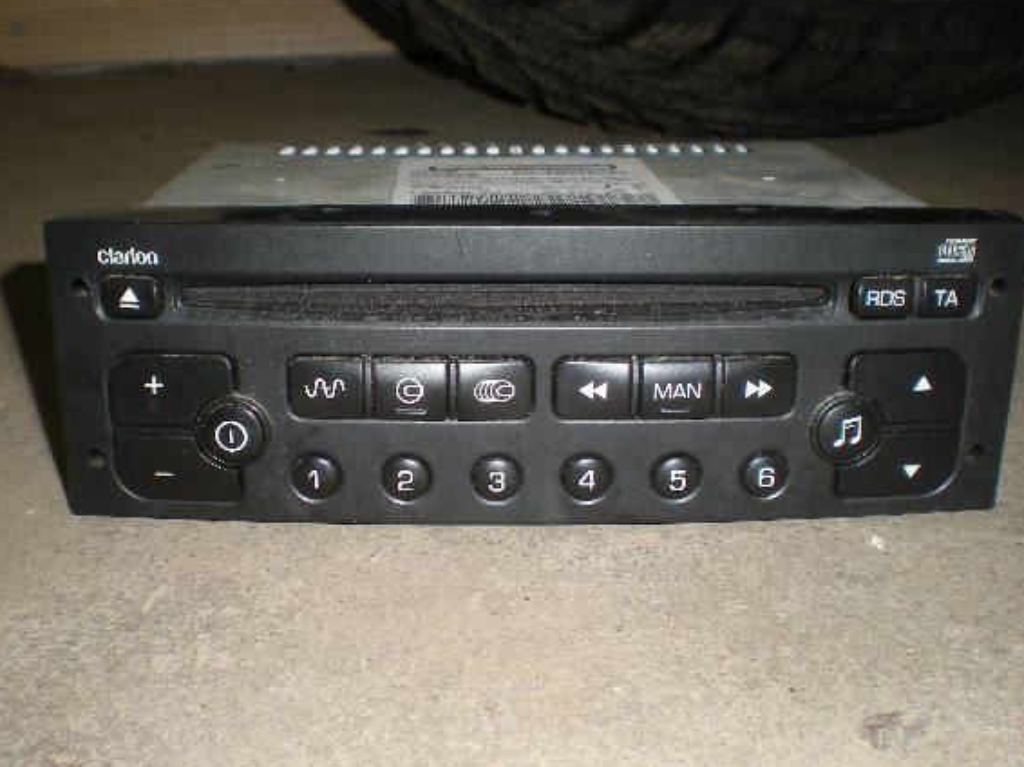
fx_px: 1271
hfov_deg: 43.9
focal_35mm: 43
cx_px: 487
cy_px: 412
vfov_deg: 33.6
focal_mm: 6.3
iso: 64
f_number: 4.6
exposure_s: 1/60
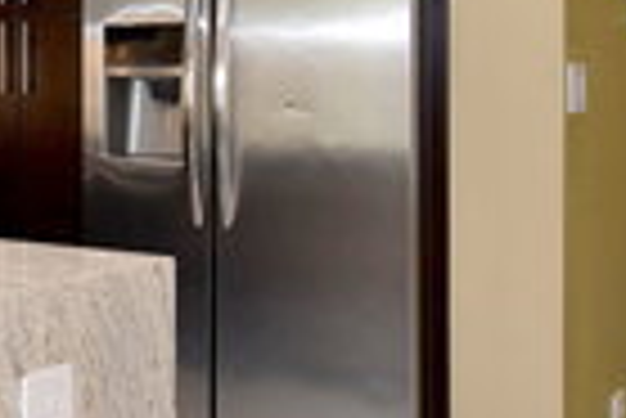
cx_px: -405
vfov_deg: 17.4
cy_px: 76
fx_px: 1353
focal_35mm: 78
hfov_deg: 20.6
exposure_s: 1/25
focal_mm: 15
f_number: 8
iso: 200
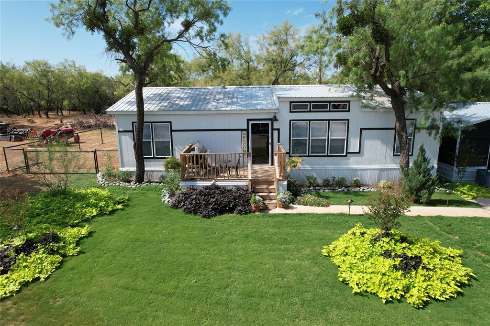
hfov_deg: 78.6
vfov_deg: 57.2
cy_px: 163
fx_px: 299
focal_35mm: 22
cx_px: 245
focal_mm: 8.38
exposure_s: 1/1500
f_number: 2.8
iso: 100
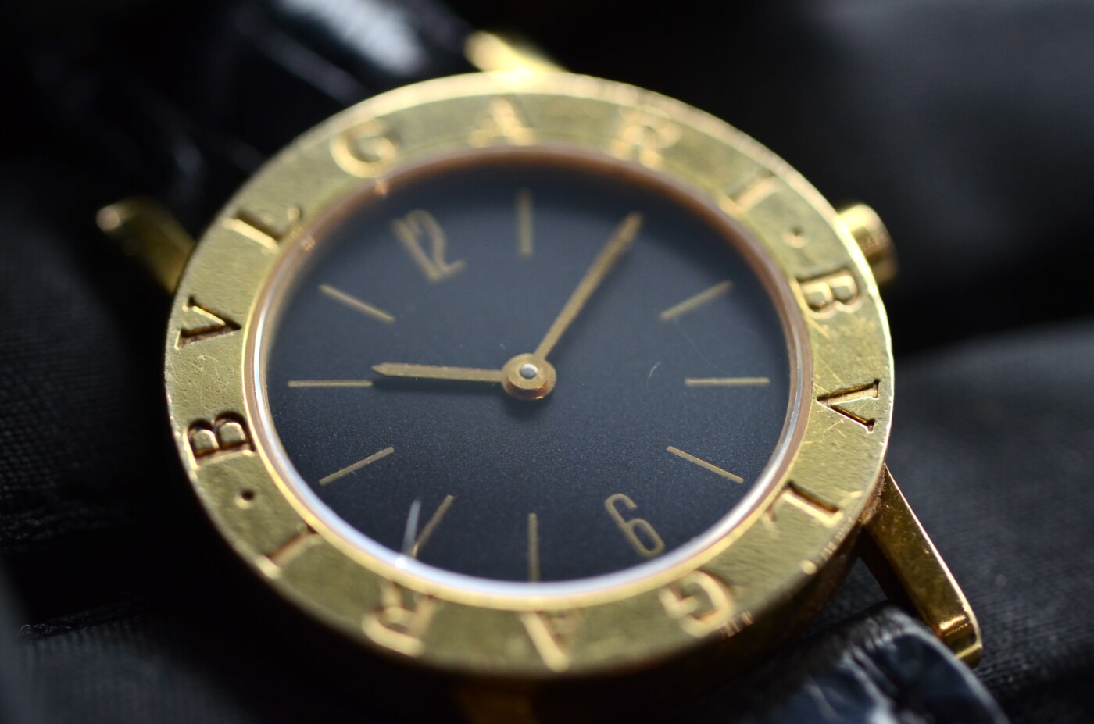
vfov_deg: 15.1
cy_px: 362
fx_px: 2729
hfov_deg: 22.7
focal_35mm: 90
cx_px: 547
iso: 800
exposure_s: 1/250
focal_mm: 60
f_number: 5
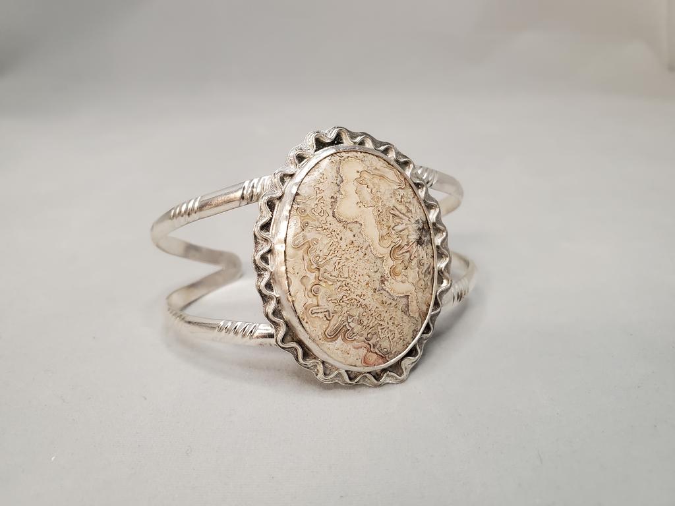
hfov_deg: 67.3
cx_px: 338
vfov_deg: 53.1
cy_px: 253
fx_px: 507
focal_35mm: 26
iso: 200
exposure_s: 1/40
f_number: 2.4
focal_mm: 4.3
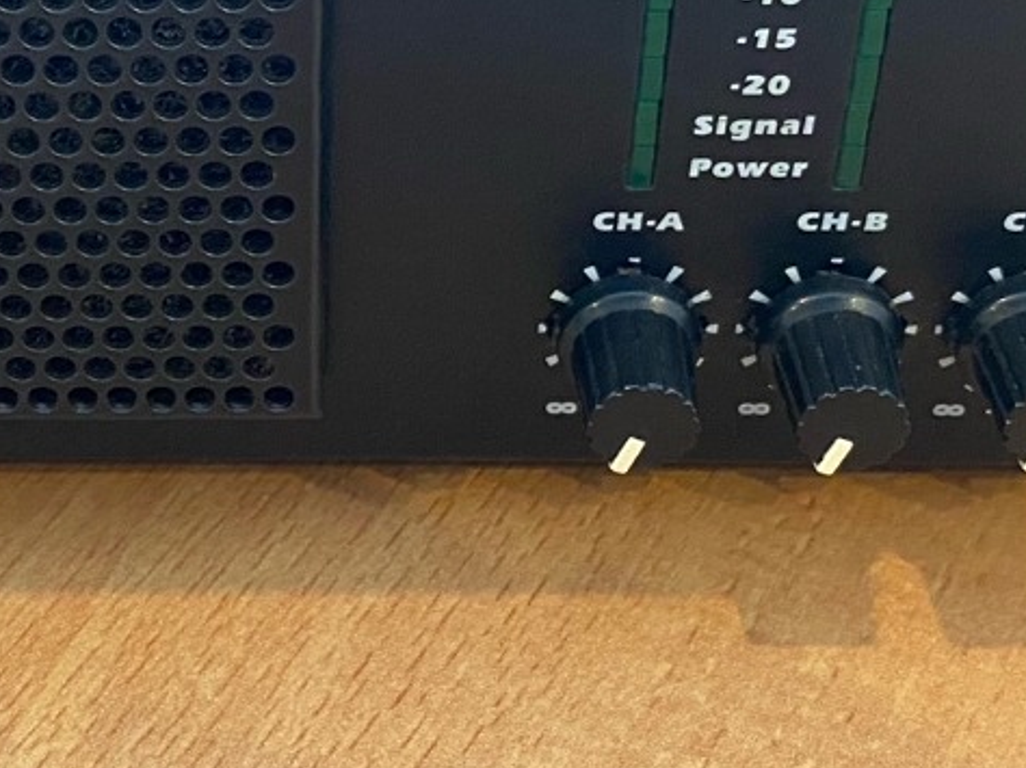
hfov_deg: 24.4
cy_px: 216
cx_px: 253
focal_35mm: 79
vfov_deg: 18.6
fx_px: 2340
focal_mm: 4.25
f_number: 1.8
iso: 400
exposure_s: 1/50
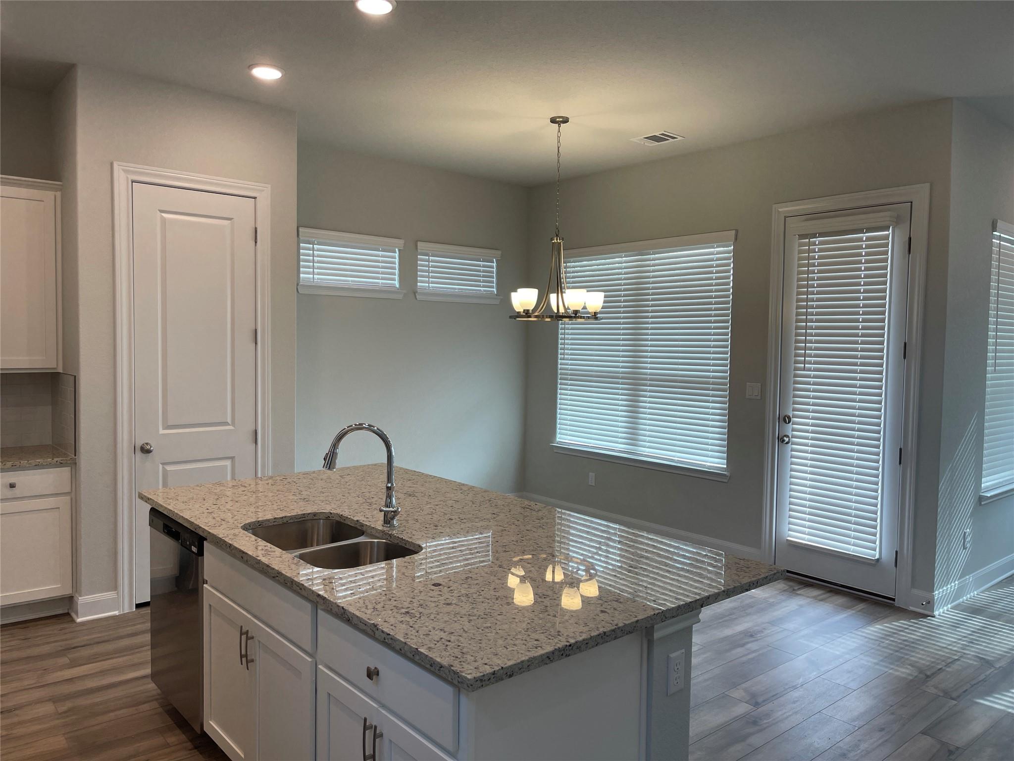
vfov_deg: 53.1
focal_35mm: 26
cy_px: 380
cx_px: 507
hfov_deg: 67.3
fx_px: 762
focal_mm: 5.1
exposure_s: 1/120
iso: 50
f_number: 1.6
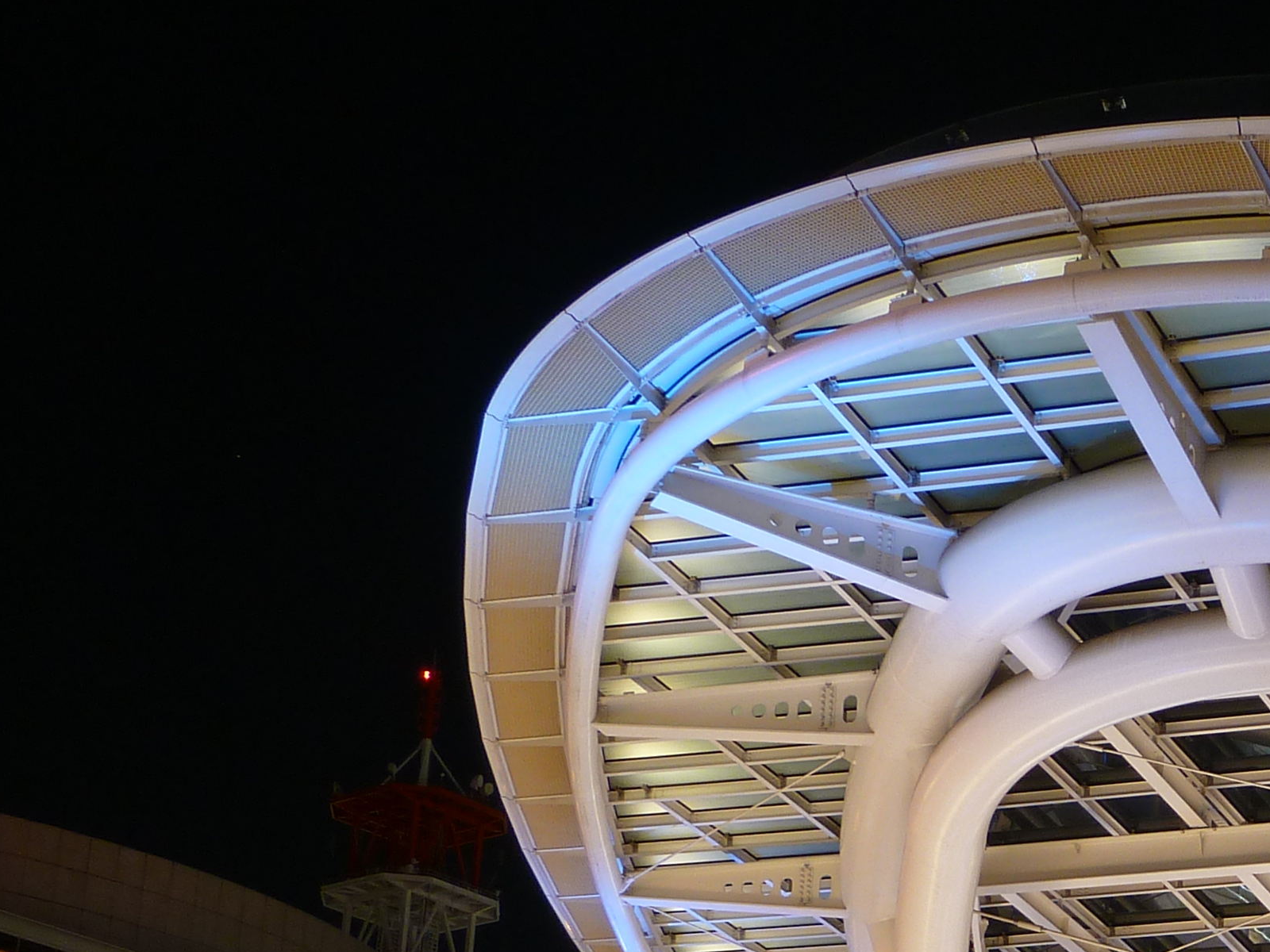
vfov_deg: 17.6
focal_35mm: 80
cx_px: 1464
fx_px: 2935
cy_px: 1131
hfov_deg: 22.7
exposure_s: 2
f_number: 3.5
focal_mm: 5.3
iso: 80
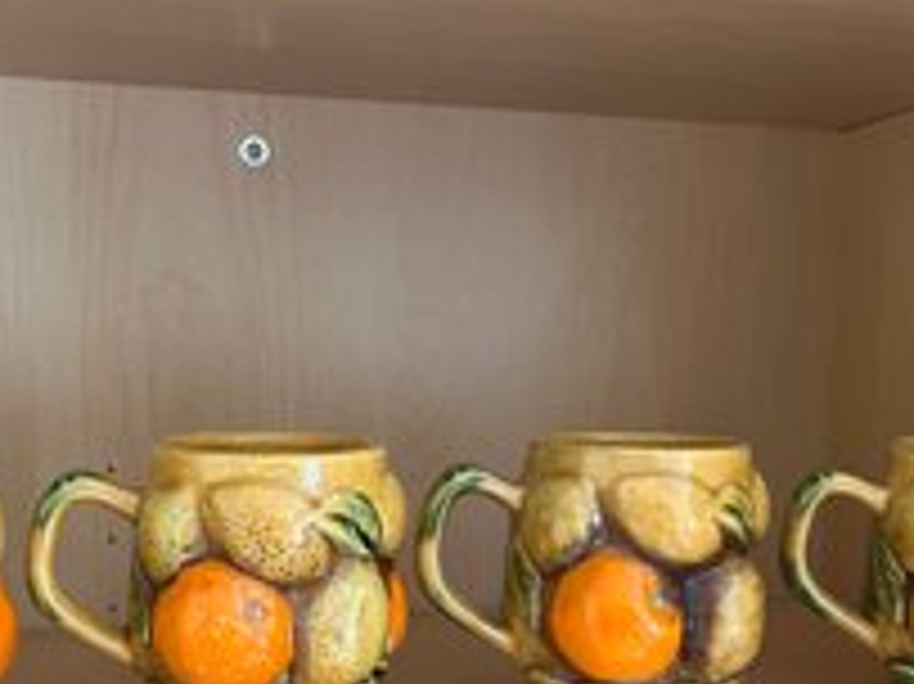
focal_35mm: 44
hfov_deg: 43.0
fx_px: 1161
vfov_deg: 32.6
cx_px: 457
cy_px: 439
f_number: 1.6
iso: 200
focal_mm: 5.1
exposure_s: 1/60
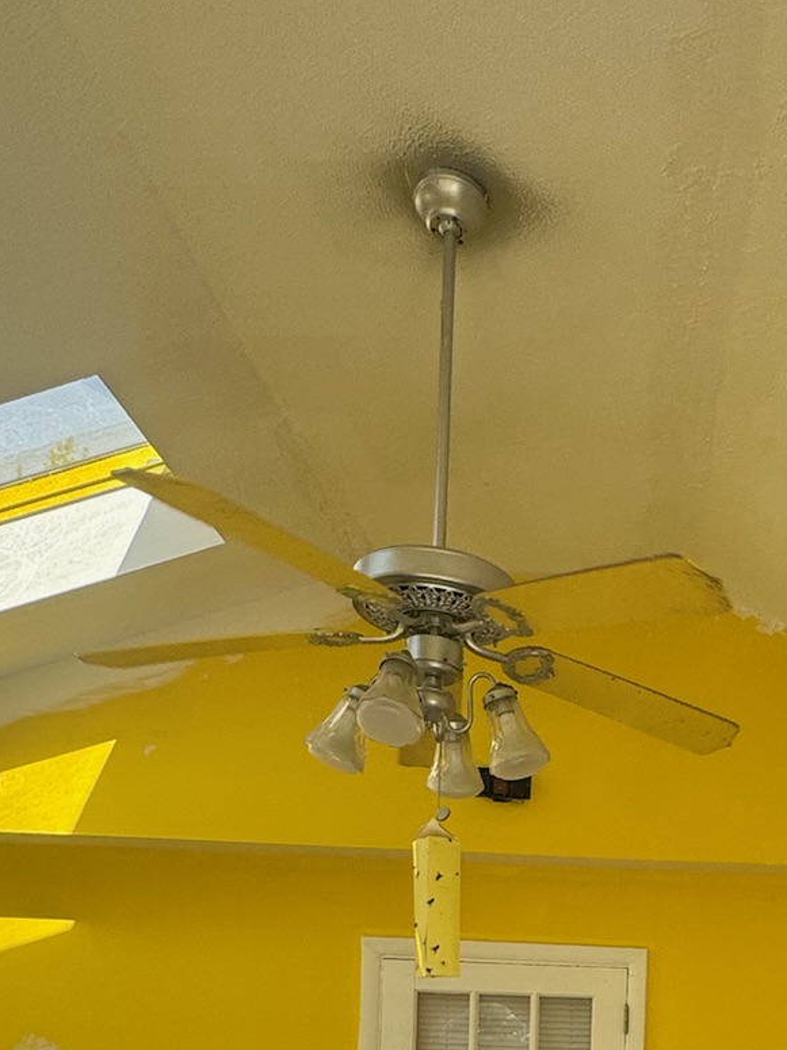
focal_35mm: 37
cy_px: 1108
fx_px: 1122
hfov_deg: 36.5
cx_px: 689
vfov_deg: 41.7
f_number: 2.2
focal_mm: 2.22
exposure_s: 1/198
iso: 40
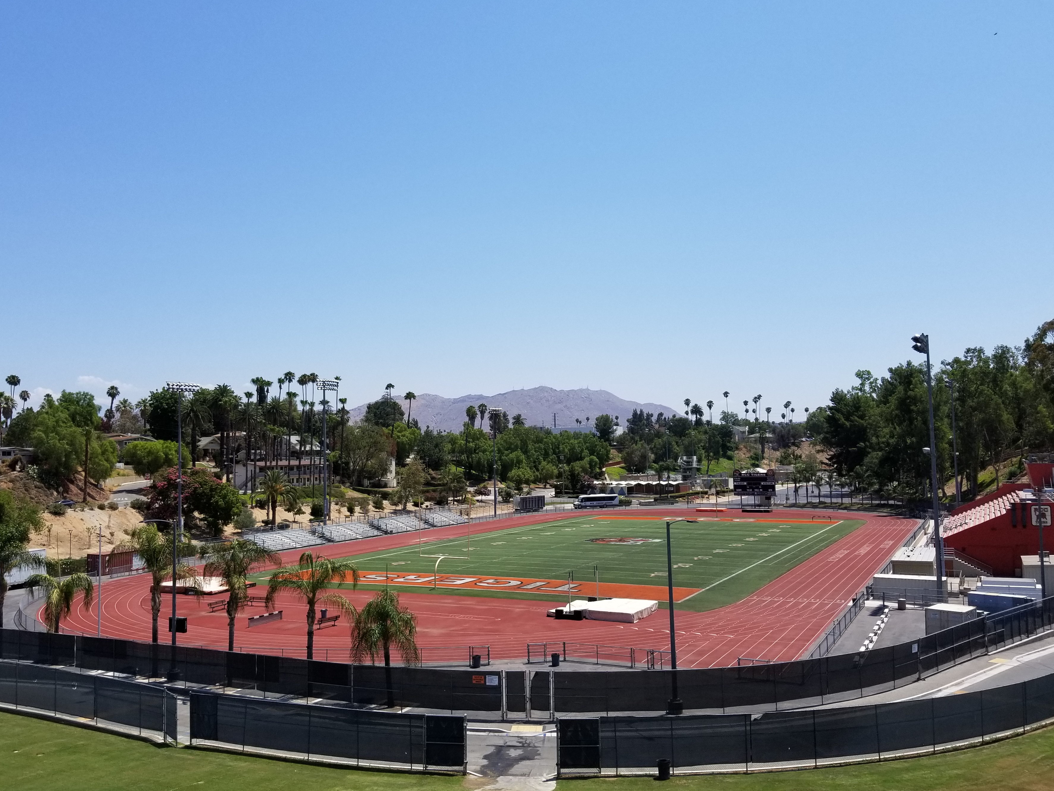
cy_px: 410
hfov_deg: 61.6
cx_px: 506
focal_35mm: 29
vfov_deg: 48.2
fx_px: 883
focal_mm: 4.25
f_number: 1.7
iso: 50
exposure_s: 1/3264
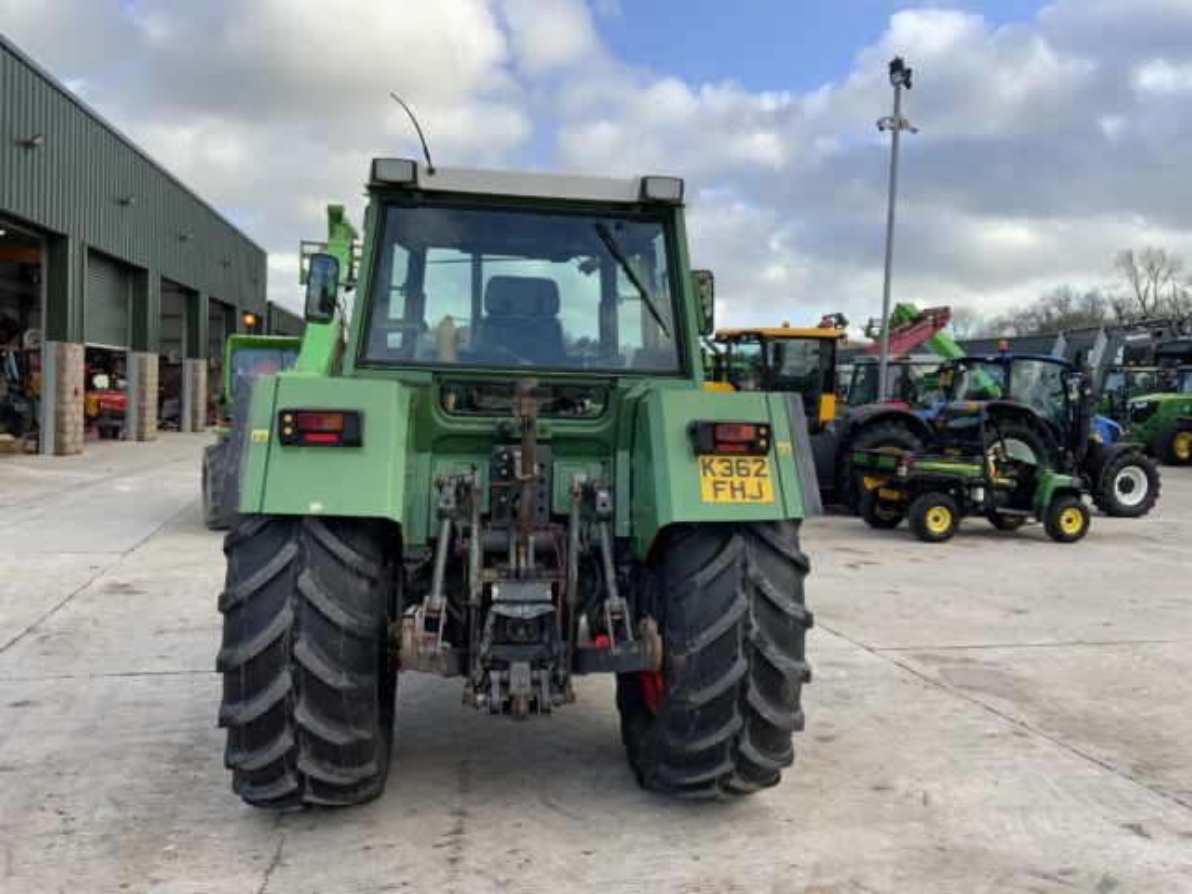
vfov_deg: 48.2
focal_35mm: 29
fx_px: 999
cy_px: 447
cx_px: 596
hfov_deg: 61.7
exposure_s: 1/580
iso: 16
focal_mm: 3
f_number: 1.8
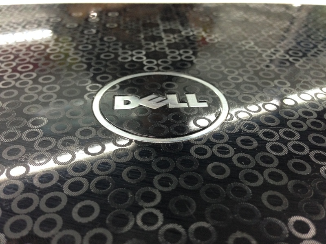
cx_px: 163
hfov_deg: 55.4
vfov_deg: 42.9
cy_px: 122
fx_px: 311
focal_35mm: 33
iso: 200
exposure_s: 1/20
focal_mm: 4.12
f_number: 2.4
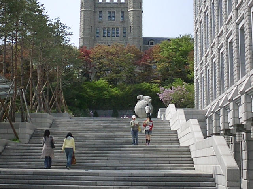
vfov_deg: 19.9
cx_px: 114
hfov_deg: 26.3
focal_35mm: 74
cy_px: 79
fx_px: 541
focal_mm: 5.6
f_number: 3.5
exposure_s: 1/1000
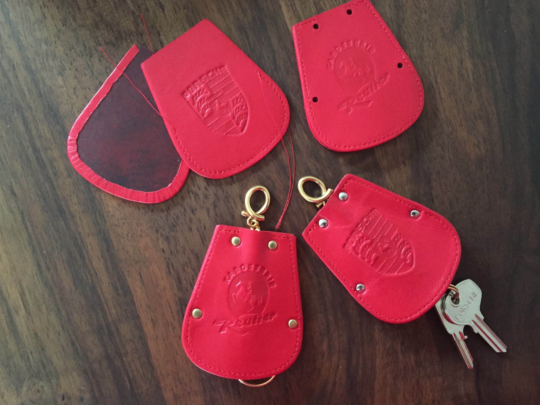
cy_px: 197
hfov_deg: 60.0
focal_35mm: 30
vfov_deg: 46.8
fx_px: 468
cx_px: 264
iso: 500
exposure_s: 1/15
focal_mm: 4.15
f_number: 2.2
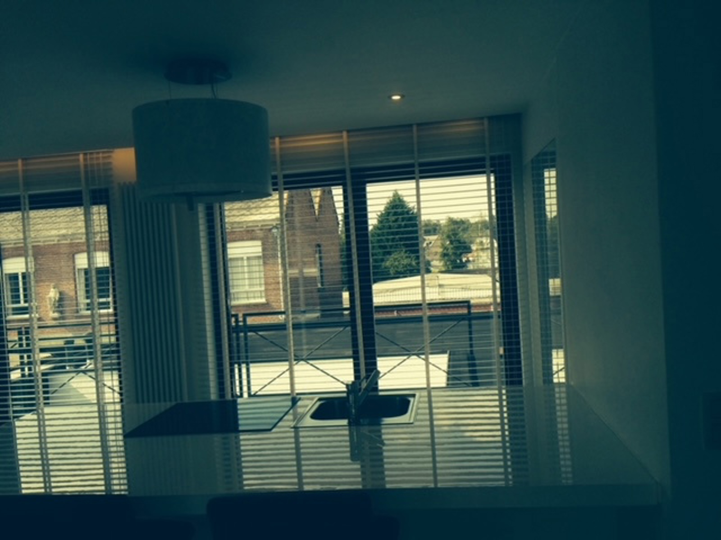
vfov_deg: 42.9
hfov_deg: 55.4
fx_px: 687
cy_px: 270
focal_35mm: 33
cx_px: 360
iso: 50
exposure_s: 1/526
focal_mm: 4.12
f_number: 2.4
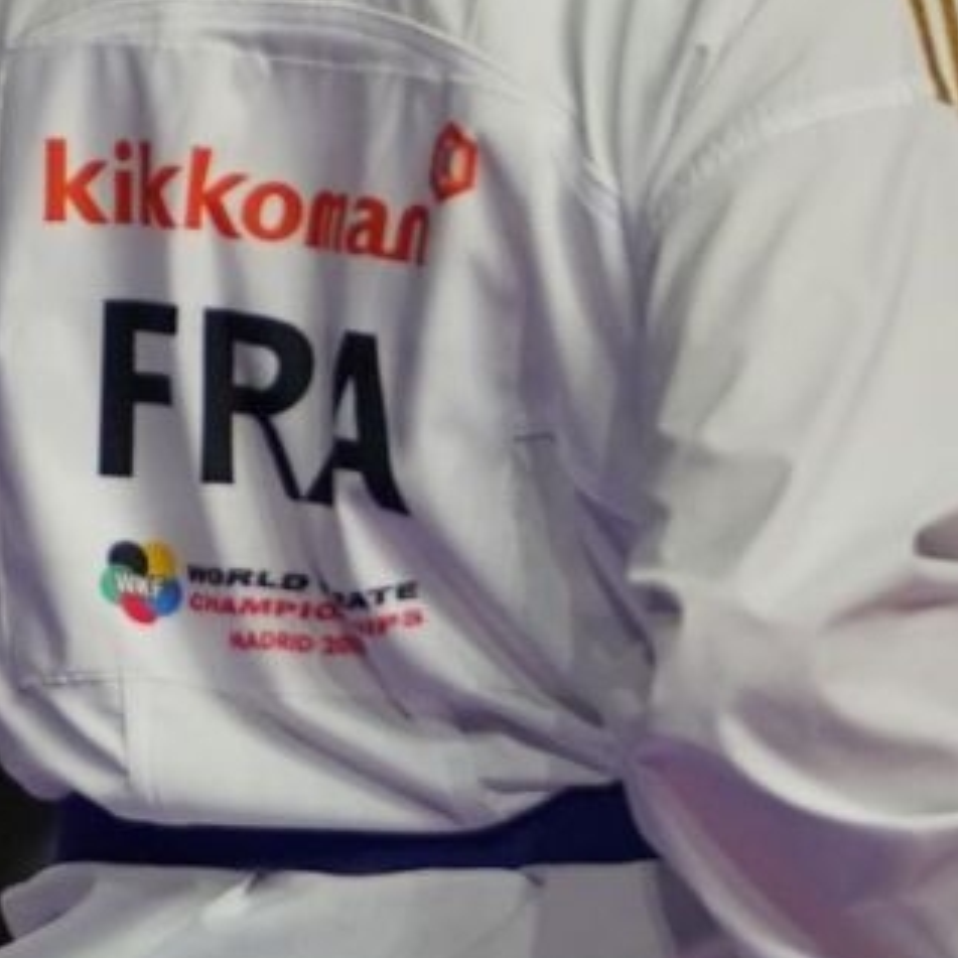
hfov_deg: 1.5
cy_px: 399
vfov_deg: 1.5
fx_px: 37354
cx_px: -1590
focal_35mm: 1193
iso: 1000
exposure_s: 1/1000
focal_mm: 165
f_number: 2.8
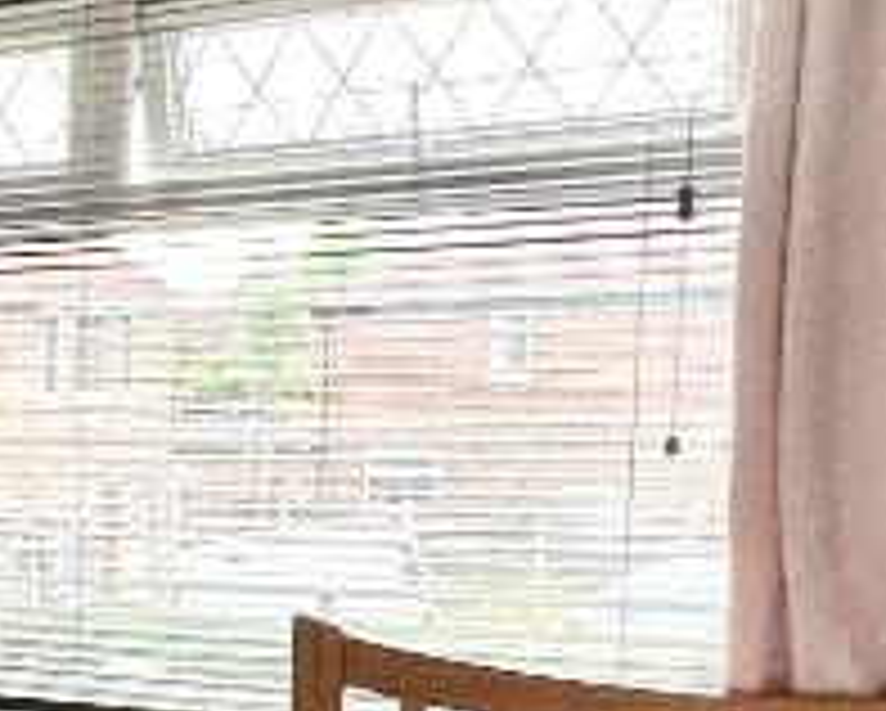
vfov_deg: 21.2
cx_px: -445
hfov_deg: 22.1
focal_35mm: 71
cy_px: 608
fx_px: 1864
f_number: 2.2
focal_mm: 2.22
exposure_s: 1/99
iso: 80
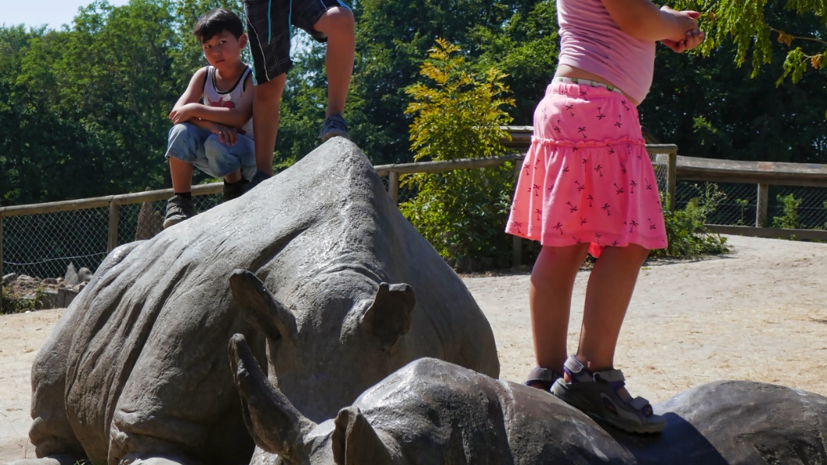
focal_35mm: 93
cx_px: 414
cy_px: 76
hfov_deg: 22.9
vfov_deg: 12.9
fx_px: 2039
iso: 125
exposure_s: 1/500
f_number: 5.6
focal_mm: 21.5
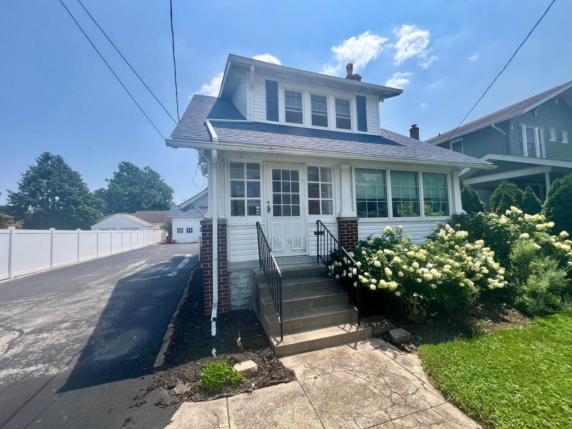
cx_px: 286
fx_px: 215
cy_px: 214
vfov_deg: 89.9
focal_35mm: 13
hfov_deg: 106.2
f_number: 1.8
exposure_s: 1/853
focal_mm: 1.57
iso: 32
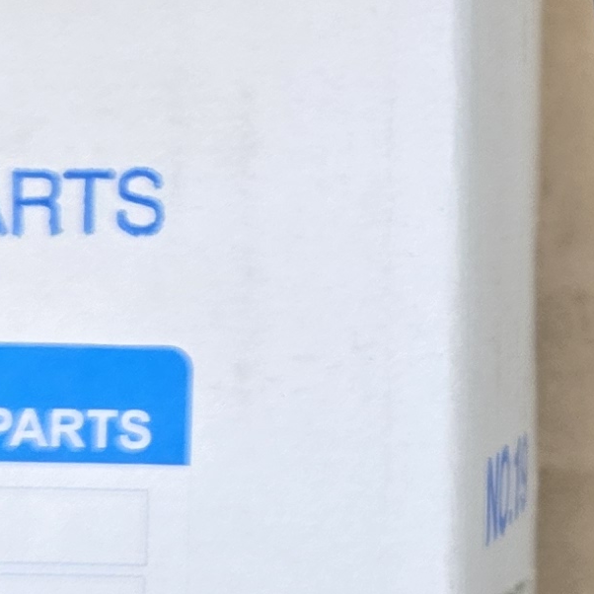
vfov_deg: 12.9
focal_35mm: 135
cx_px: 771
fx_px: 2621
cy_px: 104
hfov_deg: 12.5
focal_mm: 5.4
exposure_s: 1/120
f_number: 1.8
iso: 320
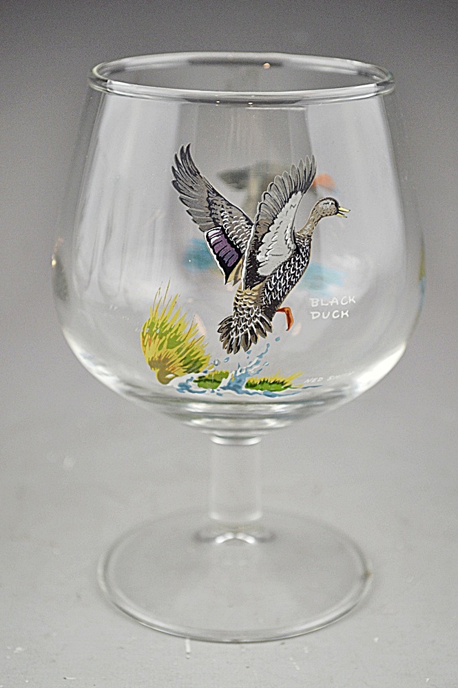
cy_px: 344
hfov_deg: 18.9
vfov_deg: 28.1
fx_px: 1376
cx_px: 229
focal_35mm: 72
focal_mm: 48
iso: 400
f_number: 5.6
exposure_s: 1/125
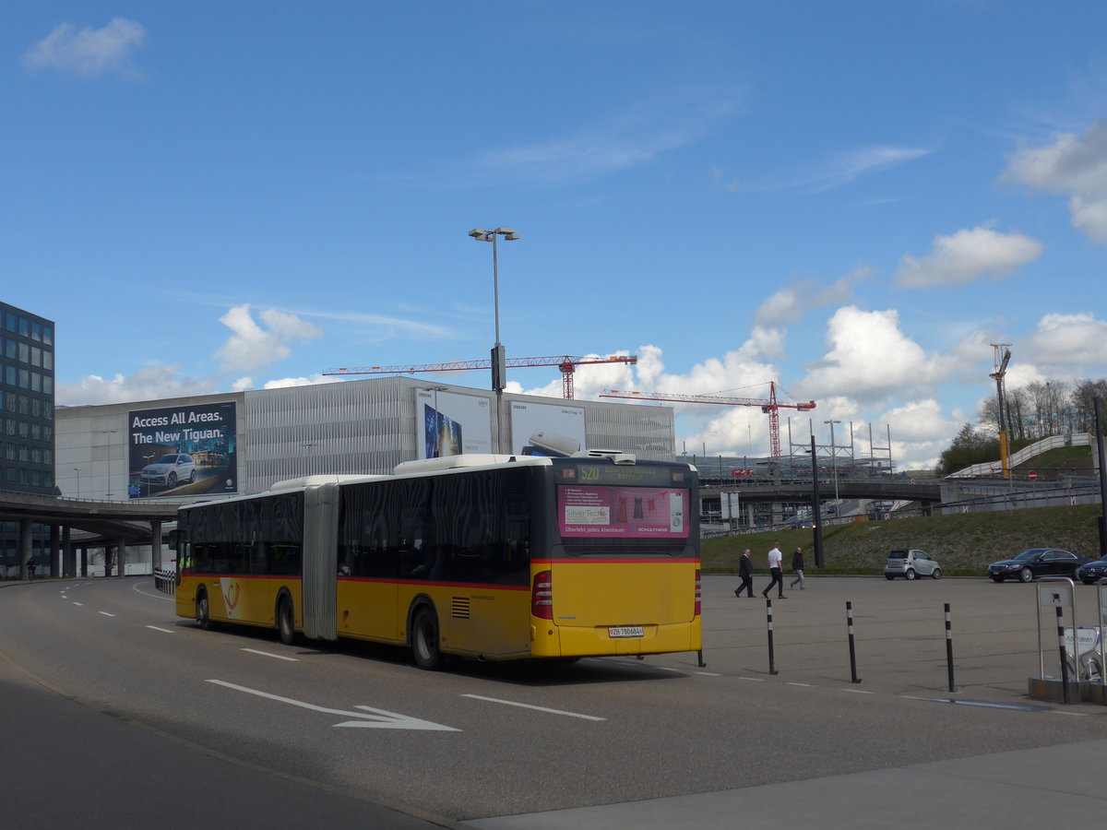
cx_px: 554
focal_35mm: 44
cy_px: 415
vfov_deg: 32.9
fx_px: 1407
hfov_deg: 42.9
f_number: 3.2
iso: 80
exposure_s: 1/1600
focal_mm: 9
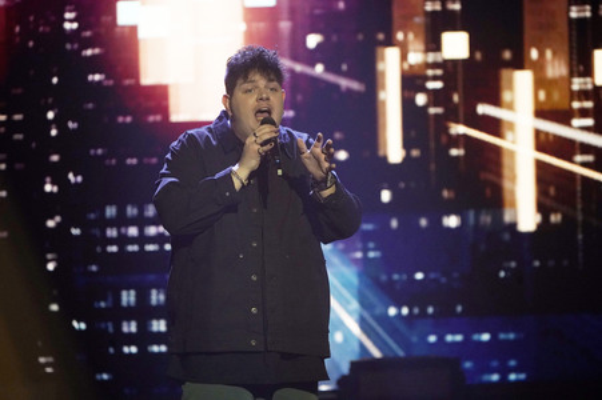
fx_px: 9240
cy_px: 200
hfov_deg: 3.7
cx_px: 301
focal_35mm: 553
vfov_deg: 2.5
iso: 6400
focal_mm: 553
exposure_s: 1/250
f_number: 6.3
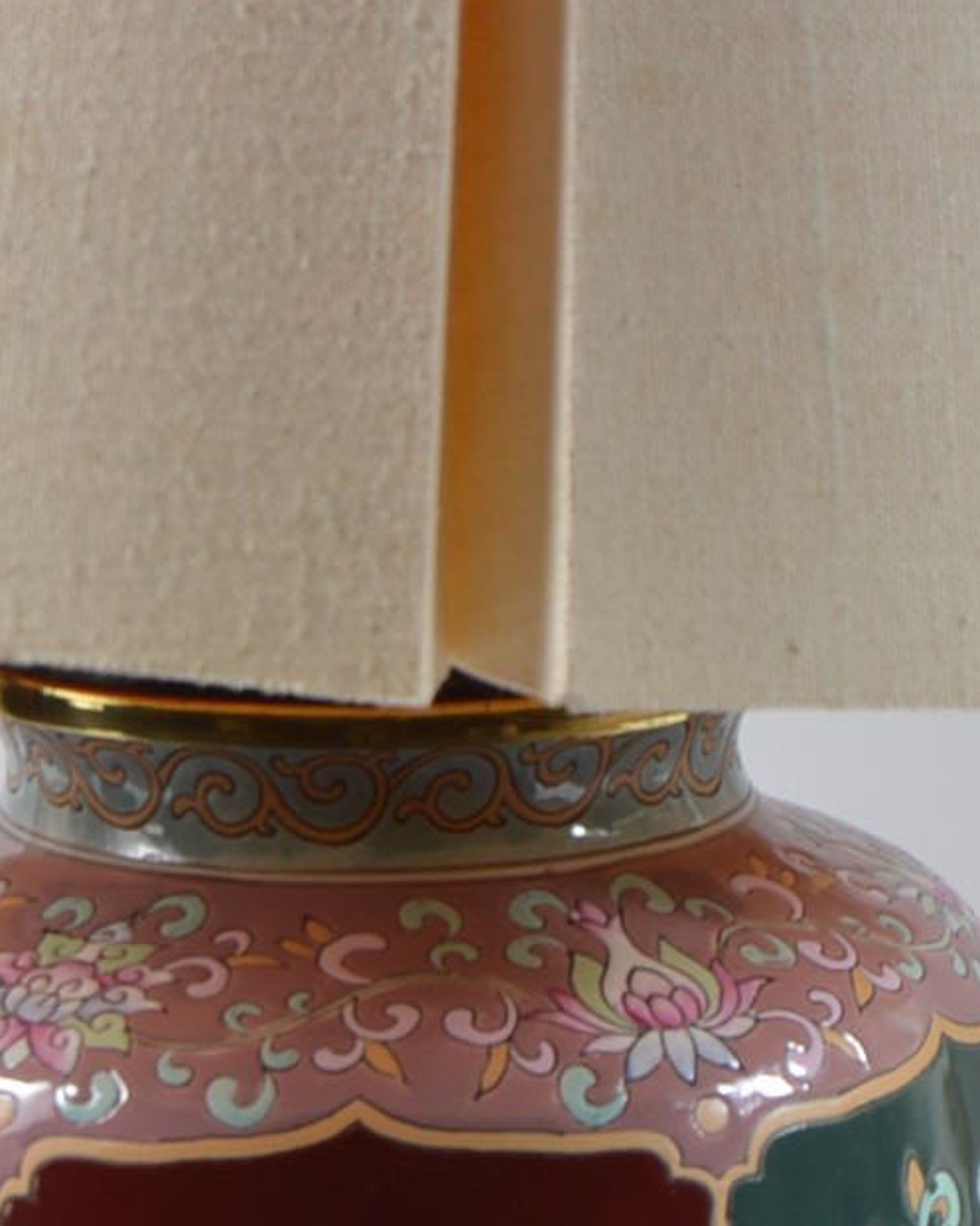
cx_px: 248
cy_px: 566
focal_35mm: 374
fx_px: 13579
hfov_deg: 4.1
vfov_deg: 5.2
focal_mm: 55
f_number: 7.1
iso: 100
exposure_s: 1/80
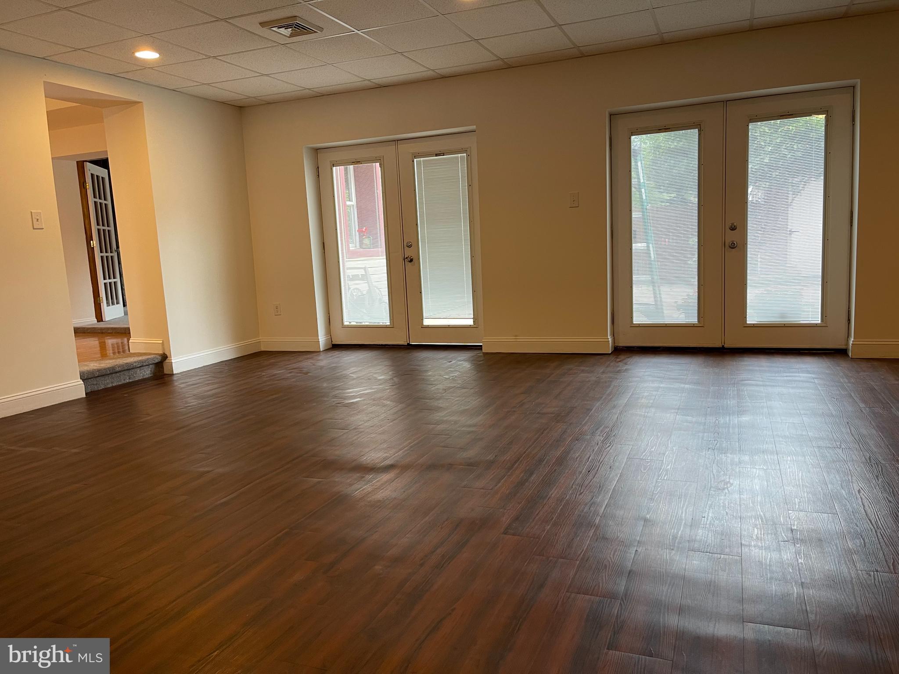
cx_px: 450
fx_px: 675
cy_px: 337
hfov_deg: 67.3
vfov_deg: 53.1
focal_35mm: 26
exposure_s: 1/60
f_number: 1.6
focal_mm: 5.1
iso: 80
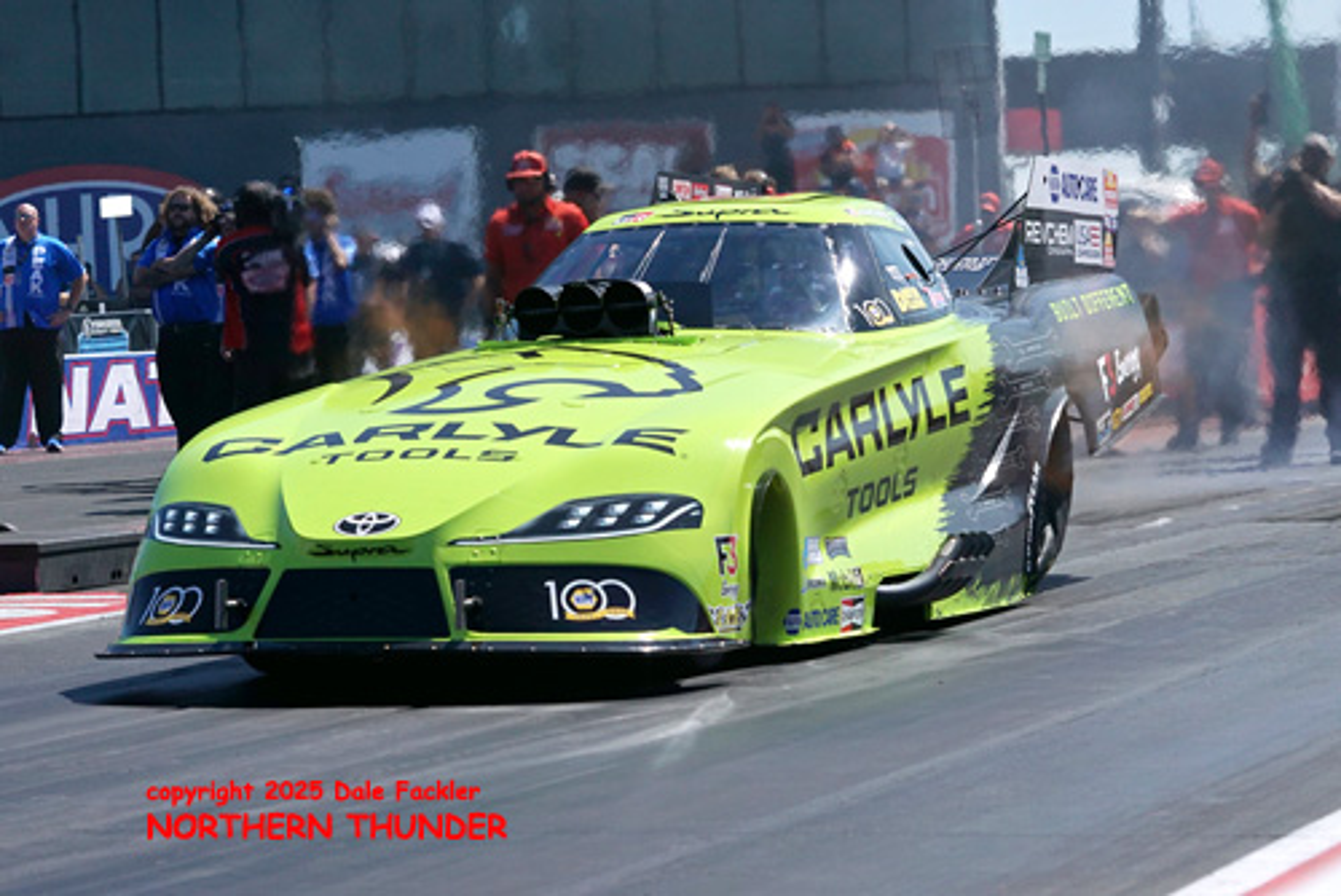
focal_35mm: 135
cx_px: 670
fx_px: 5031
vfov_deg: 10.2
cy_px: 448
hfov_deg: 15.2
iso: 400
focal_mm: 90
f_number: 6.3
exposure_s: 1/3200
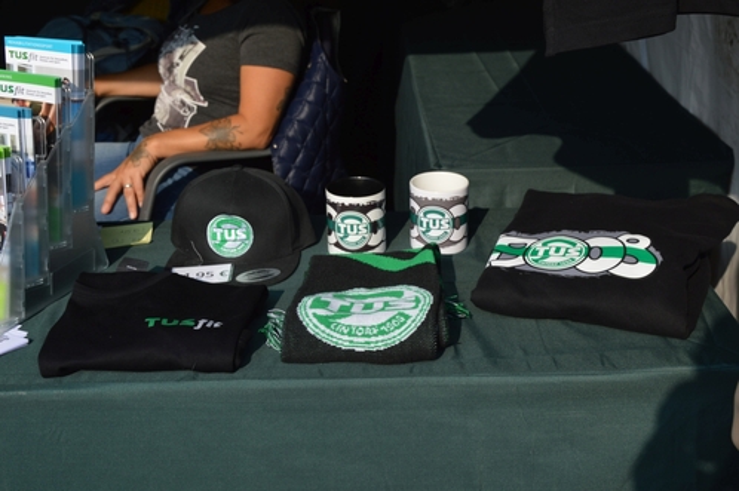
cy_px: 246
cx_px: 370
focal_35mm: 57
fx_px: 1169
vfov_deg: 23.7
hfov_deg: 35.1
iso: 100
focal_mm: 38
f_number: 8
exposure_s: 1/250
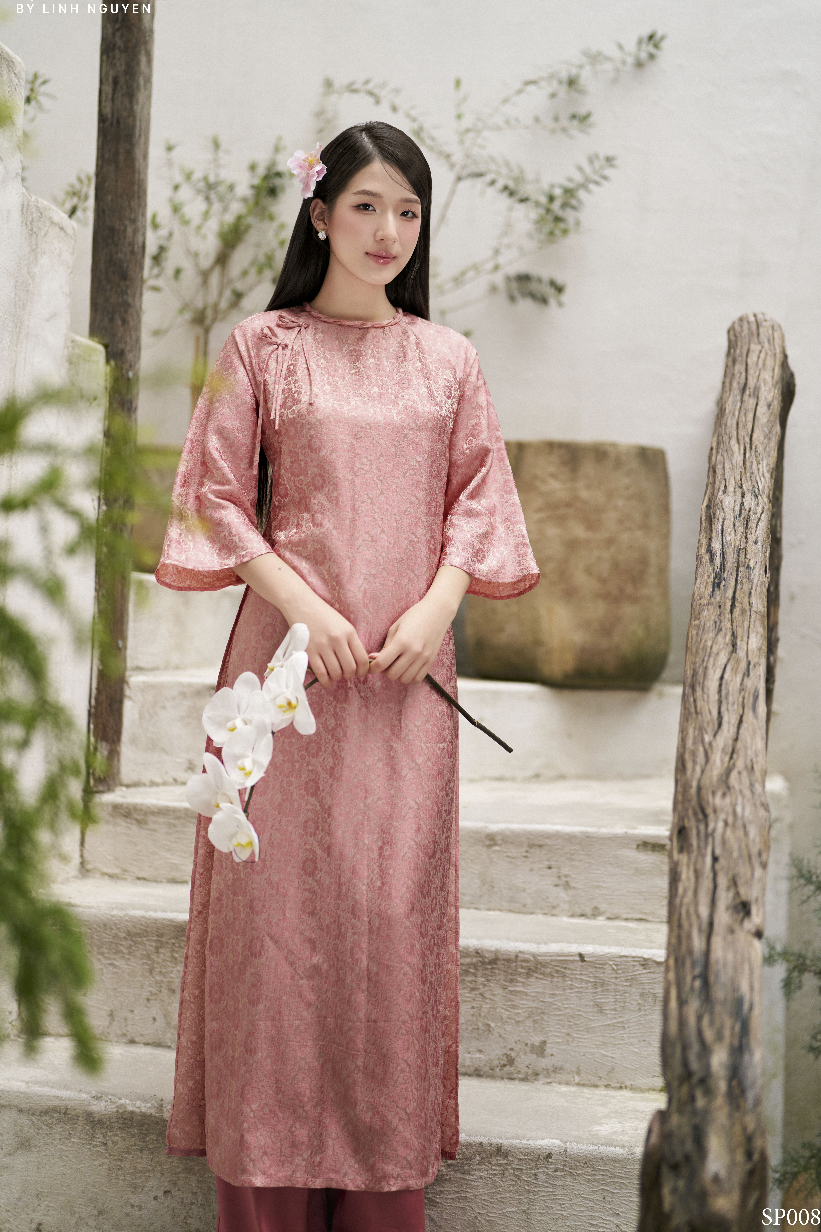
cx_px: 441
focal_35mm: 54
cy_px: 580
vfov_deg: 36.9
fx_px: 1847
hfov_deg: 25.1
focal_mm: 50
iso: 640
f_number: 1.6
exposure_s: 1/800
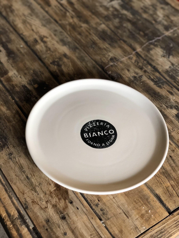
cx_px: 90
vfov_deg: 36.8
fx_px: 359
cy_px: 119
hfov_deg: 28.0
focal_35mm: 52
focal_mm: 6
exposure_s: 1/60
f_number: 2.4
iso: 125
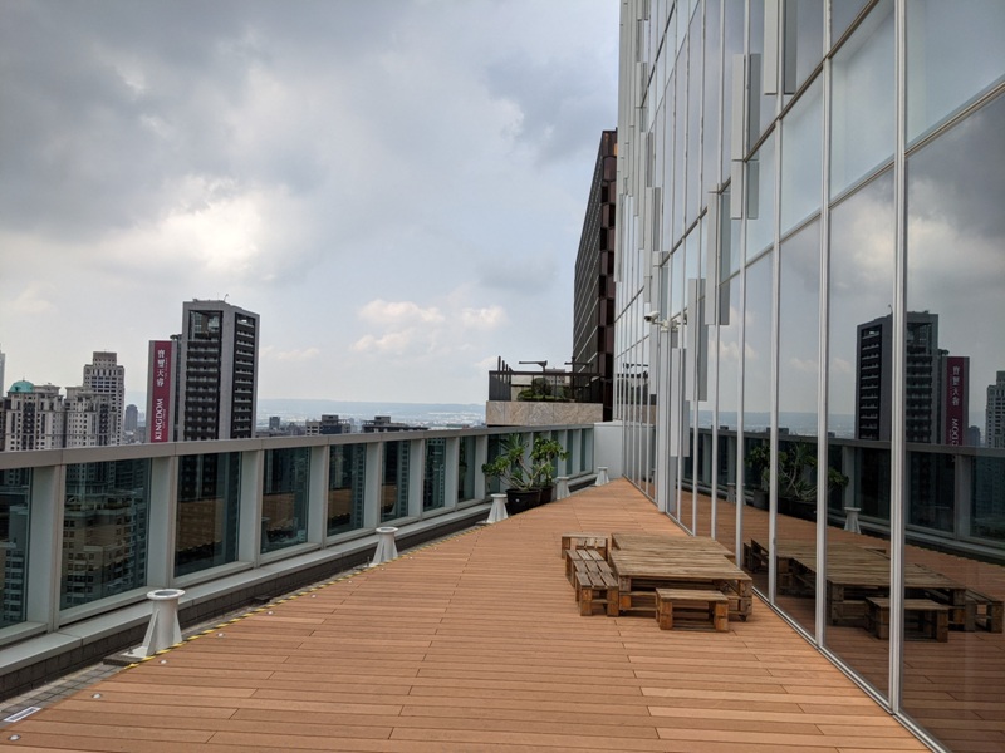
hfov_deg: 65.3
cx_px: 502
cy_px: 376
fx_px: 784
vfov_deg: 51.4
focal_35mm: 27
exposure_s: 1/2597
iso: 57
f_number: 1.73
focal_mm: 4.38
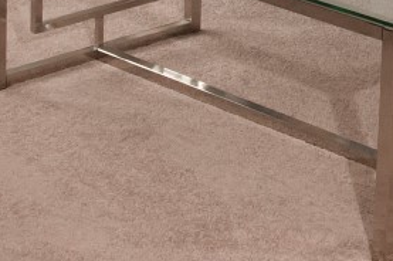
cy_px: -61
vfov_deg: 9.0
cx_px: 289
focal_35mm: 150
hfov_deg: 13.7
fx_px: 1635
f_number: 13
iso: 400
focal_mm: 17
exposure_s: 1/50
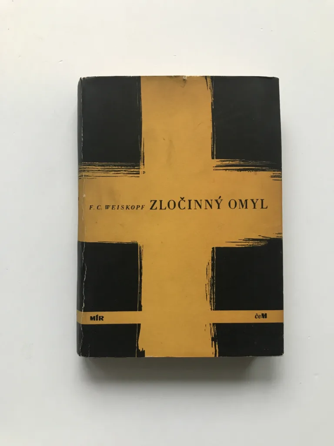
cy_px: 223
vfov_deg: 63.4
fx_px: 360
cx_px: 167
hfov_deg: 49.7
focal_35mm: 28
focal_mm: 3.99
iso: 40
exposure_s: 1/25
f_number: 1.8
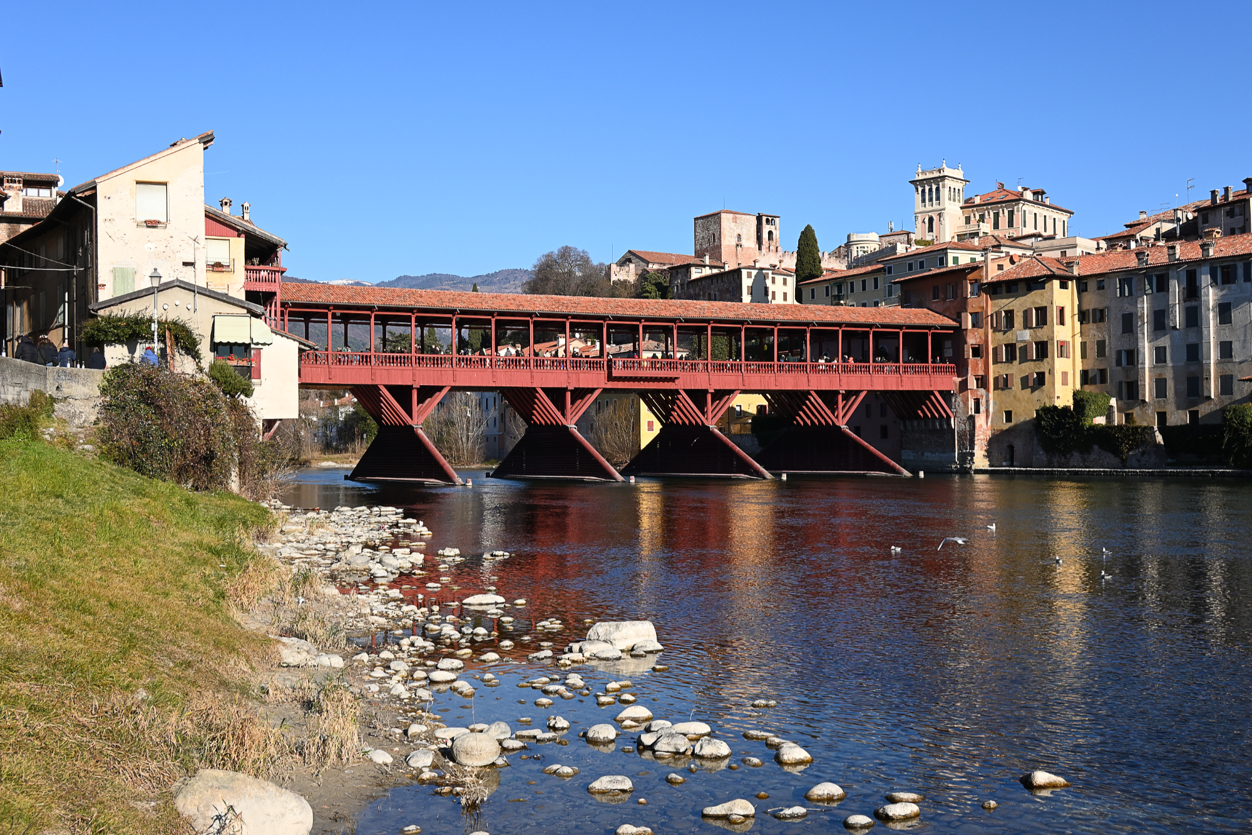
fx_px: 1356
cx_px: 626
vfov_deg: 34.2
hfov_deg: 49.5
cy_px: 418
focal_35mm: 39
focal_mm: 26
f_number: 6.3
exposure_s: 1/800
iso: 200
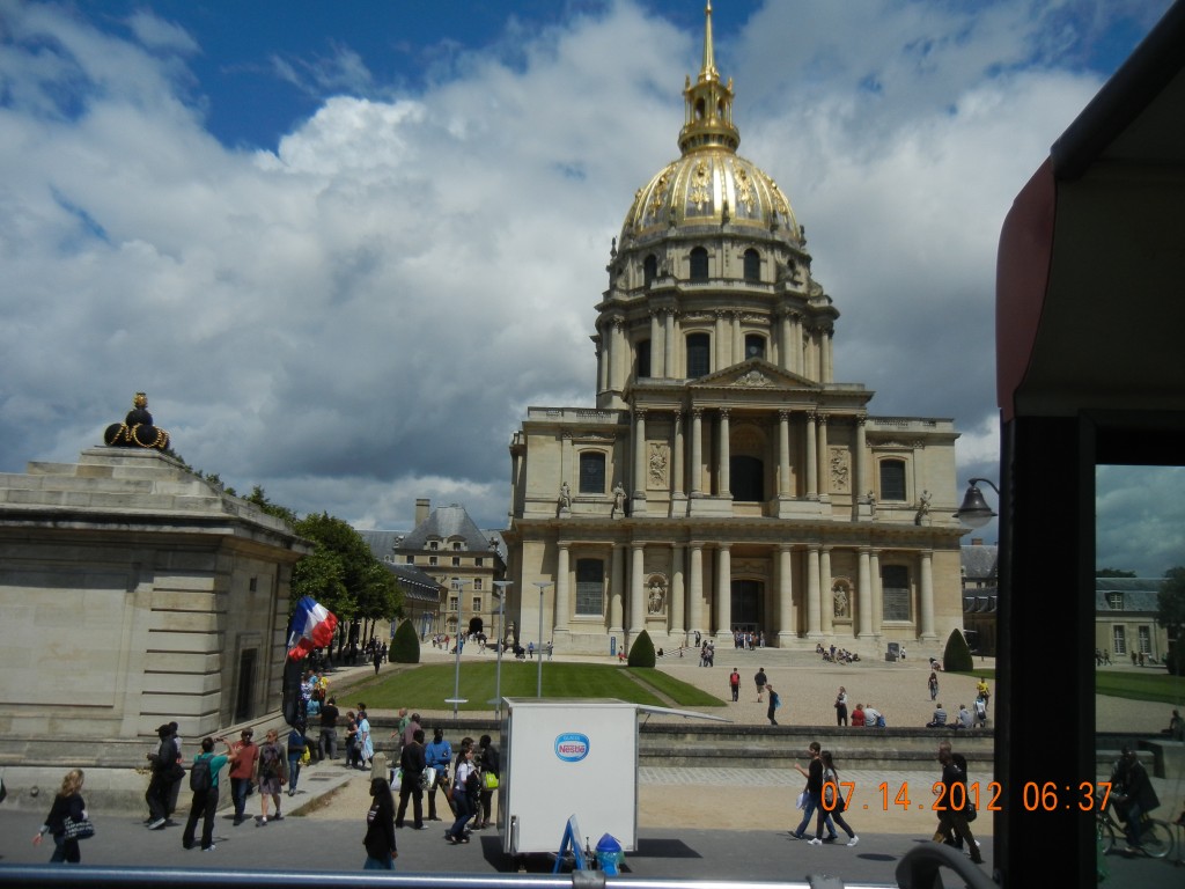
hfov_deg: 60.0
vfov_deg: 46.8
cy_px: 444
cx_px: 592
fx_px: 1027
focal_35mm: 30
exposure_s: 1/1200
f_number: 7
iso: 160
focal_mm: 5.4
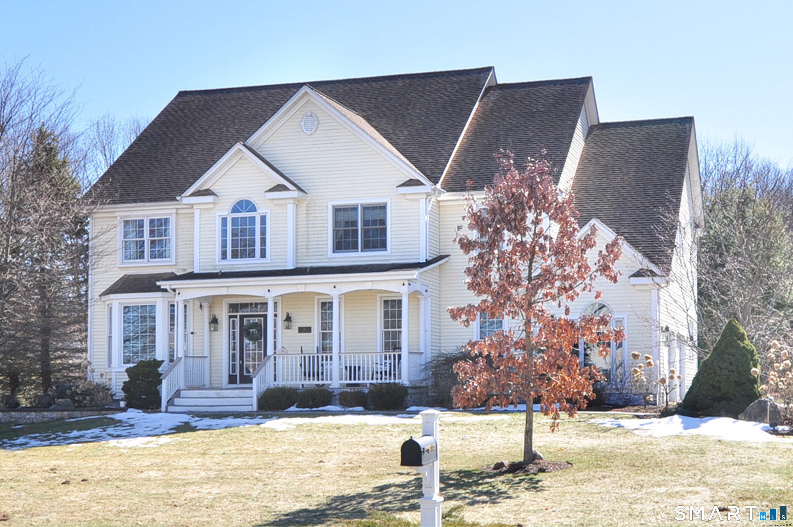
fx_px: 660
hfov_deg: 62.0
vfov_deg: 43.5
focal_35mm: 30
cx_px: 396
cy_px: 264
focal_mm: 20
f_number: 8
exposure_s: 1/400
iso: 320
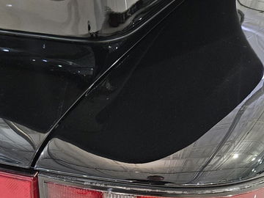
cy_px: 194
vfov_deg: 28.1
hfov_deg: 38.7
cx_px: 158
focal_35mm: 49
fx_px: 374
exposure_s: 1/24
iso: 800
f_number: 1.8
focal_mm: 5.4
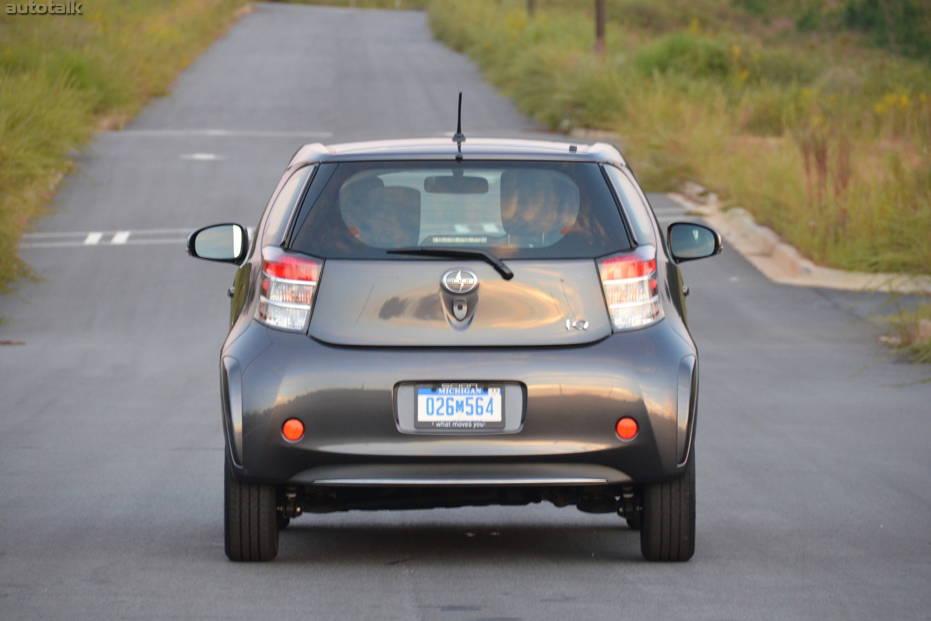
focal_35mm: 257
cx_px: 468
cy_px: 310
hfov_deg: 8.0
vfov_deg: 5.3
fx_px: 6645
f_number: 5.6
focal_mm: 170
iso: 1600
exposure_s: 1/60
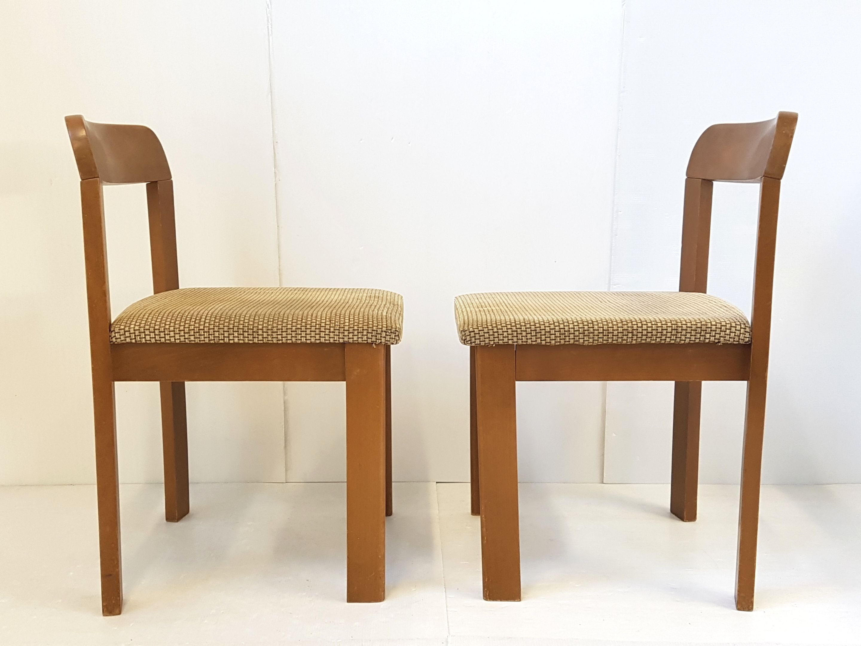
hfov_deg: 67.3
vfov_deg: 53.1
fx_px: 647
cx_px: 430
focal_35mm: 26
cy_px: 323
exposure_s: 1/50
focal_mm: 4.2
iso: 100
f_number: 1.7
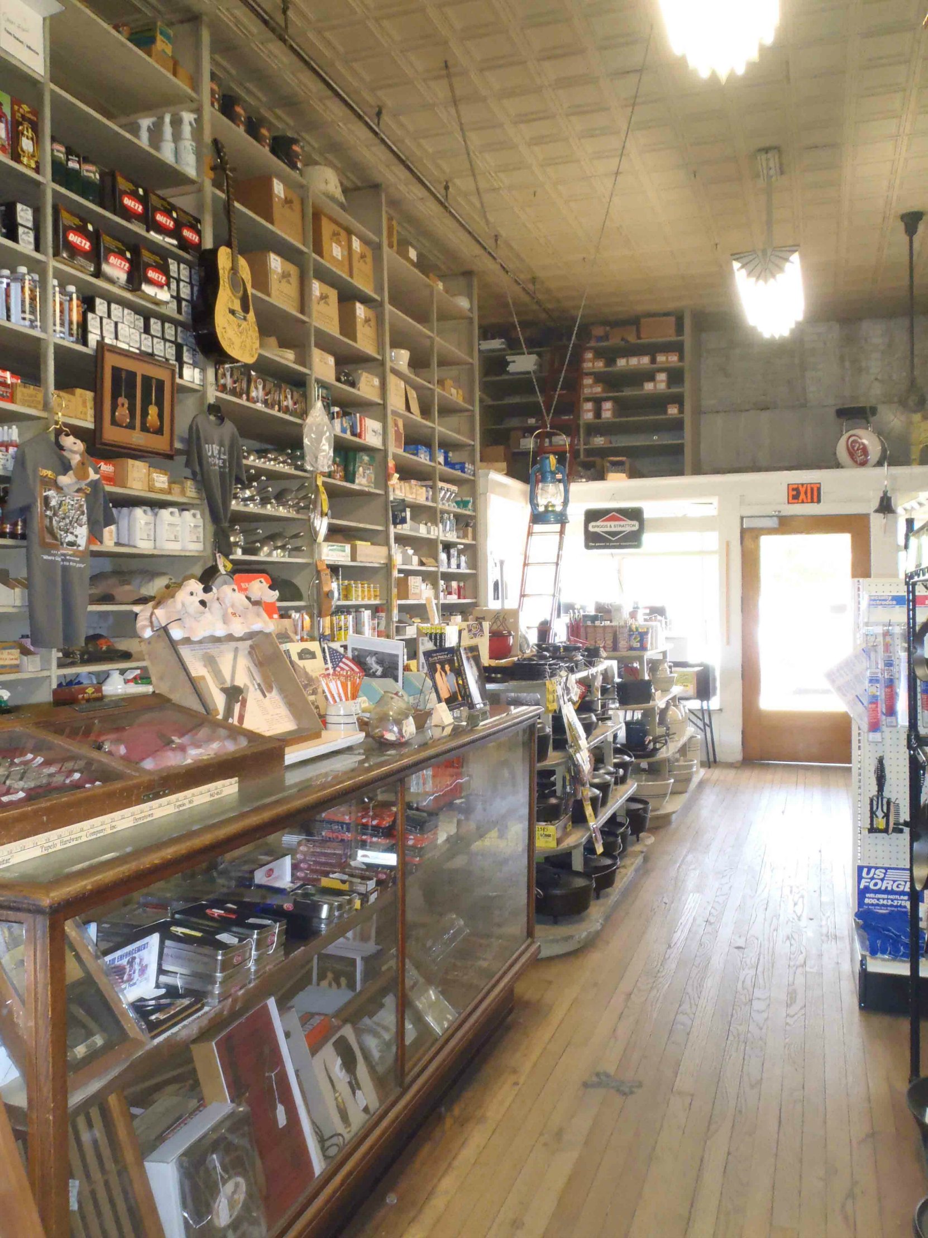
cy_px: 619
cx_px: 464
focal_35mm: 28
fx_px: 1001
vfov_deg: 63.4
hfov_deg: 49.7
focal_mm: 5
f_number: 3.5
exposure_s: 1/30
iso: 400
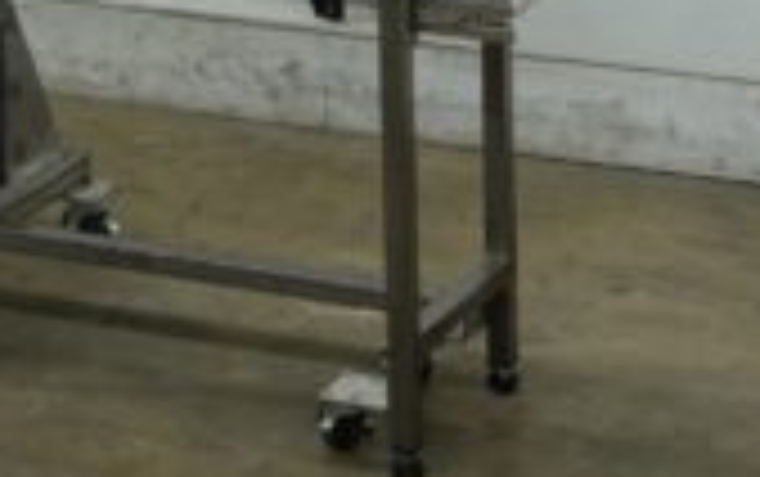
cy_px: -173
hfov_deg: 9.8
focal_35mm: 211
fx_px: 4375
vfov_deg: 6.2
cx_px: -144
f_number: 4
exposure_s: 1/80
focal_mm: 25.85
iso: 250
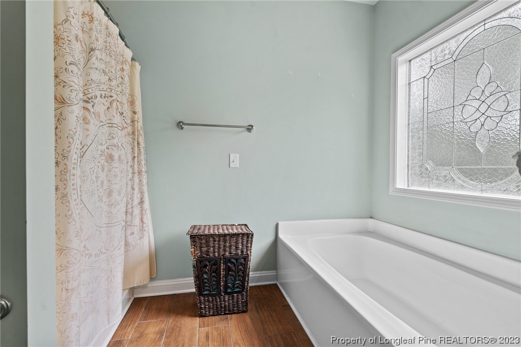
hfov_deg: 95.0
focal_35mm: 16
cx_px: 260
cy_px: 174
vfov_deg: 72.0
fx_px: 239
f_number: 8
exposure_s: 1/2.5
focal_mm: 16.5
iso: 250
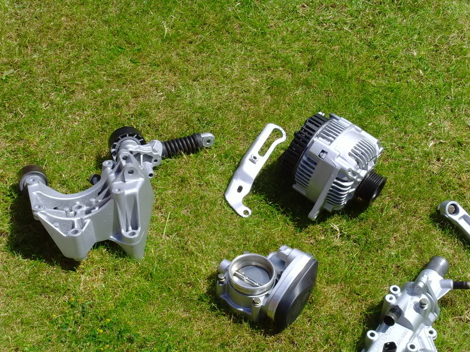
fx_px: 950
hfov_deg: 27.8
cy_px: 176
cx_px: 235
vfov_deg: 21.0
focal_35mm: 70
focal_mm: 11.8
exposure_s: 1/250
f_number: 7.2
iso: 80
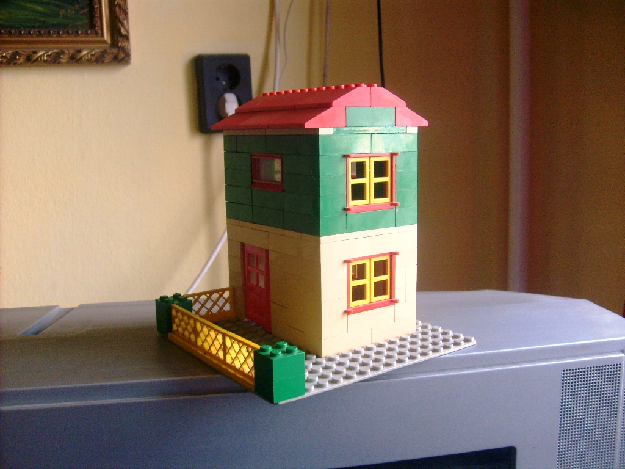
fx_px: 632
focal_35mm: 35
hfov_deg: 52.6
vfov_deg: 40.7
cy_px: 234
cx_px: 312
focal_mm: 5.8
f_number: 2.8
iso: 100
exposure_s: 1/45
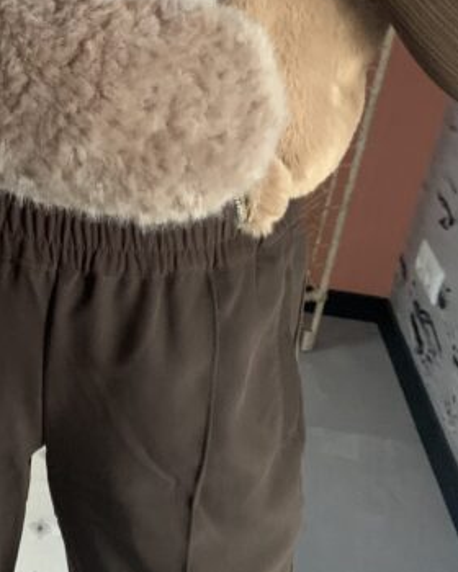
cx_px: 44
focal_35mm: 58
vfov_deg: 31.6
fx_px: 983
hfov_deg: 25.4
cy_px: 113
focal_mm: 4.25
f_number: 1.8
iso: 640
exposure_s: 1/30
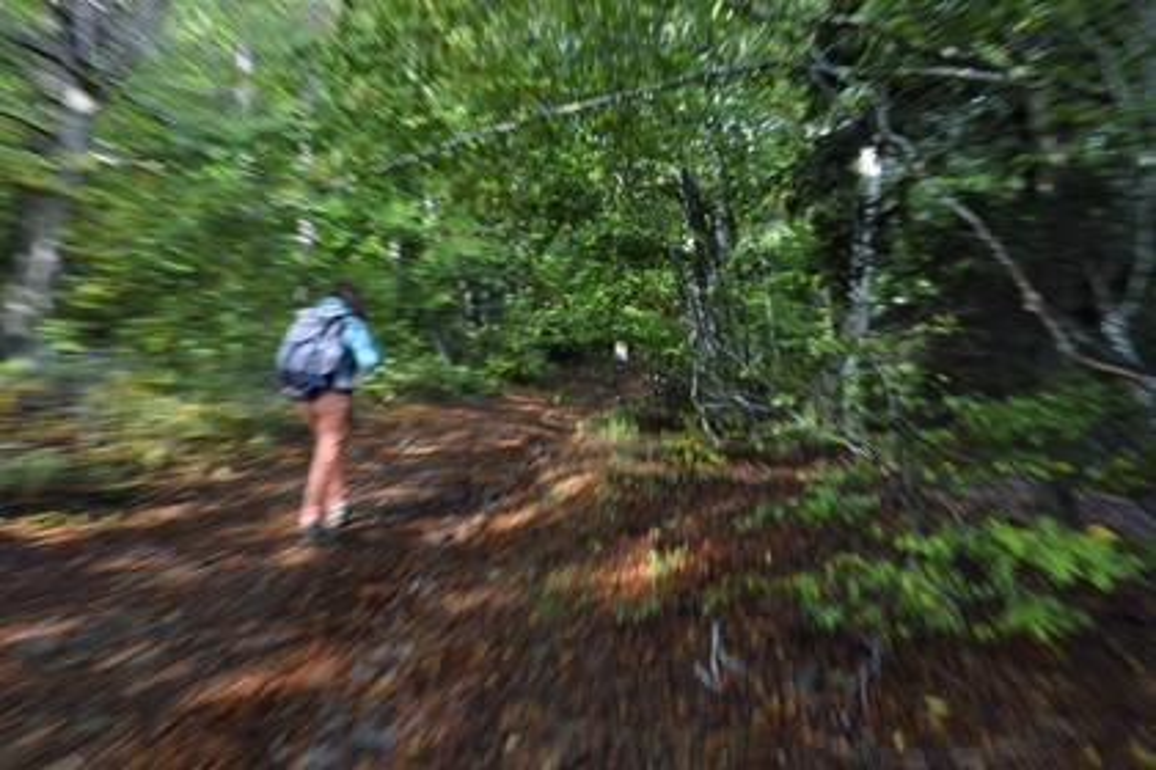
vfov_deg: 38.9
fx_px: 1092
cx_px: 578
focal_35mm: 34
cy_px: 385
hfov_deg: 55.8
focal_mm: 34
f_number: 18
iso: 800
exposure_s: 1/20
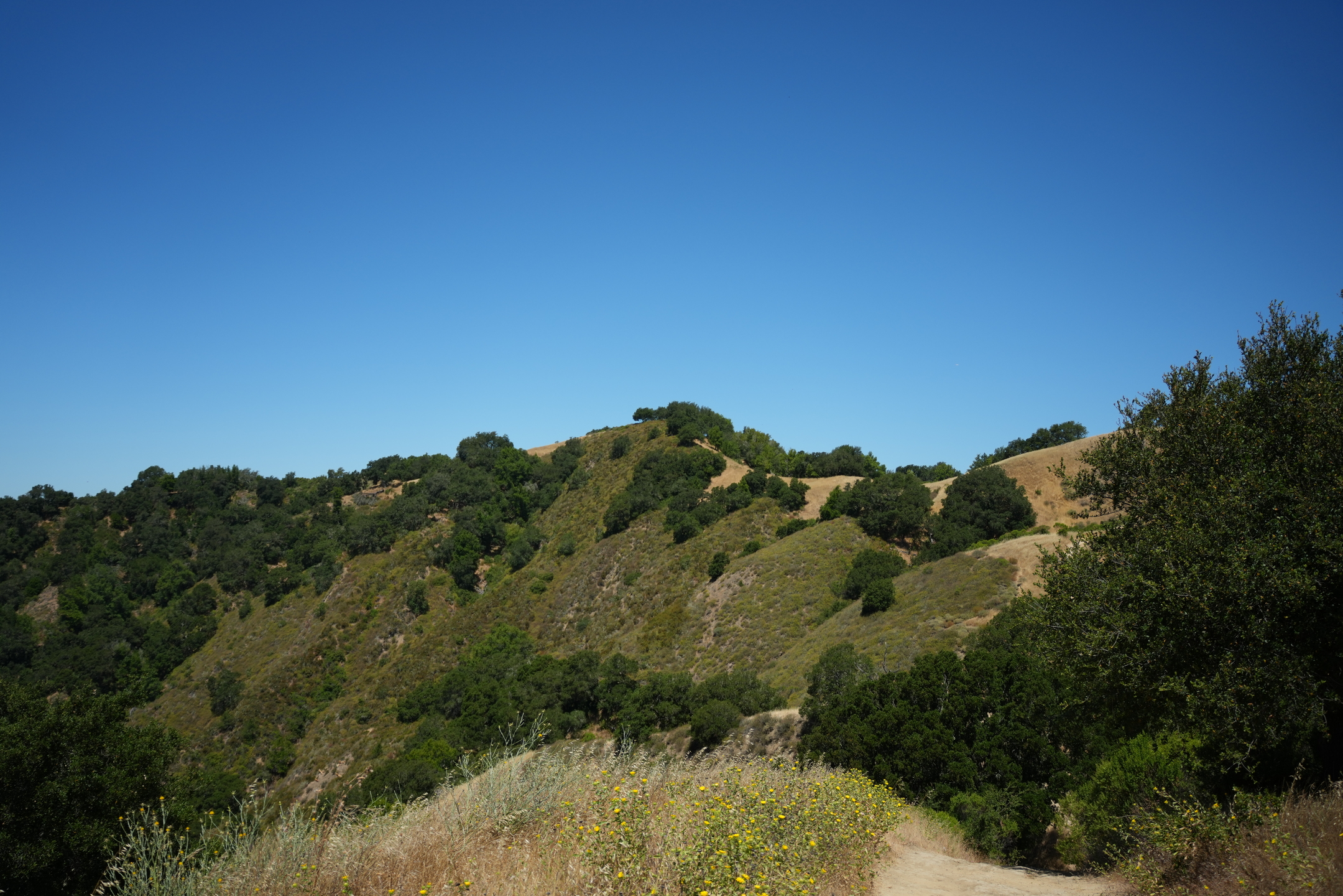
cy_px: 448
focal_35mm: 28
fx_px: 1044
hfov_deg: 65.5
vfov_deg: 46.4
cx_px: 672
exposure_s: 1/2500
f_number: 4
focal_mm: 28
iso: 250
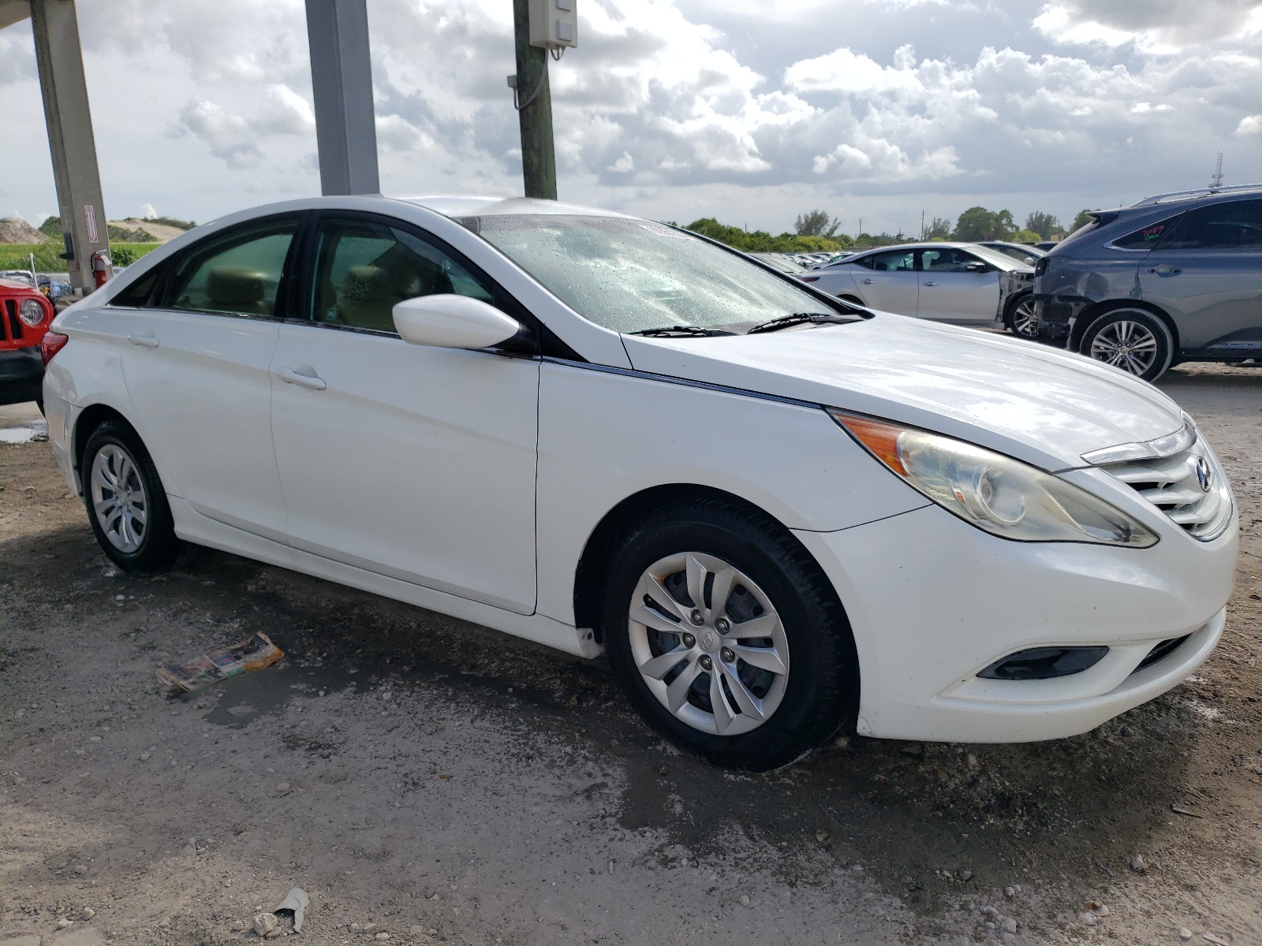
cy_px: 473
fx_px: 948
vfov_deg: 53.1
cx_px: 631
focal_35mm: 26
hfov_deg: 67.3
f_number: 1.5
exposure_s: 1/3333
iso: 50
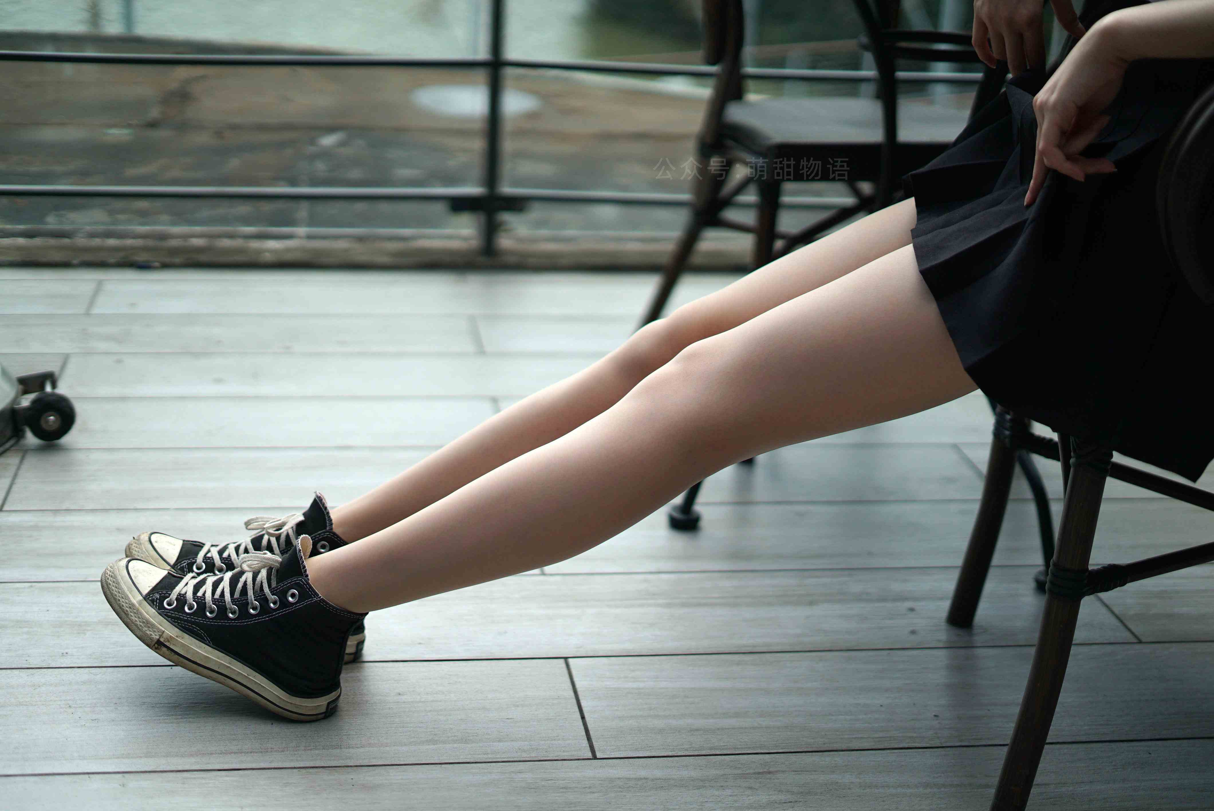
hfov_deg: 39.6
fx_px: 1687
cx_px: 607
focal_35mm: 50
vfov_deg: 27.0
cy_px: 406
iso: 200
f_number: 1.8
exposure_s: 1/8000
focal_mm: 50
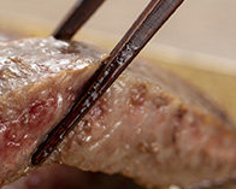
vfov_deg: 6.4
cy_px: 164
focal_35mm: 241
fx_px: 1684
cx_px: 17
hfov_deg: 8.0
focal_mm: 105
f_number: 8
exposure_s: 1/125
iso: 100
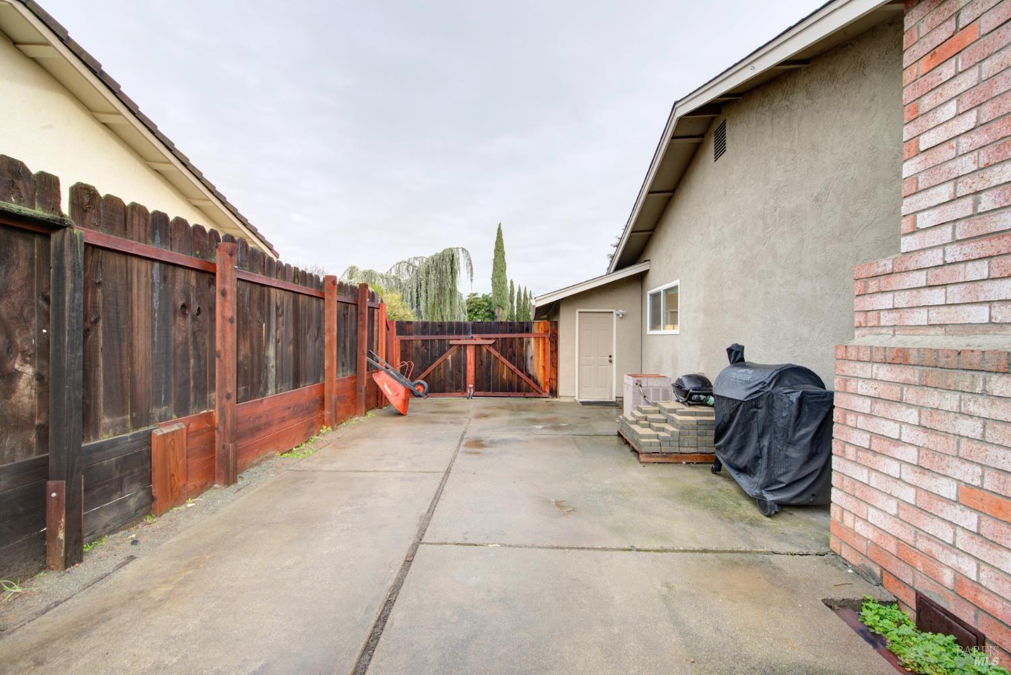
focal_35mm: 14
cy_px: 338
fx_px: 393
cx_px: 506
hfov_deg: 104.2
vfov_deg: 81.3
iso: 100
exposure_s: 1/20
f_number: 14
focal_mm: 14
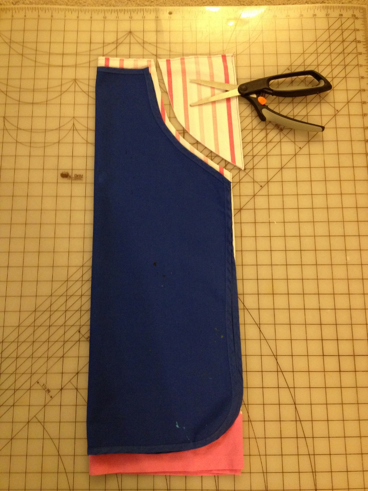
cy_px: 246
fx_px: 496
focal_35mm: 35
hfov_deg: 40.7
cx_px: 184
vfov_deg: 52.6
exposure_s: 1/20
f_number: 2.4
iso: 320
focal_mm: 4.28
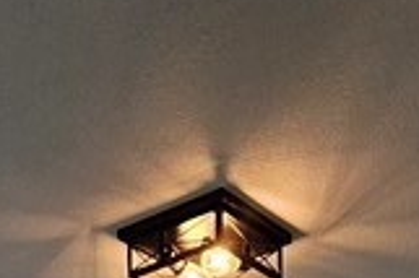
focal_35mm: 86
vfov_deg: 10.6
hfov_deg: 23.5
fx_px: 1000
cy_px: 855
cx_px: 135
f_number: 2.2
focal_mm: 2.2
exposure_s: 1/120
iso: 80
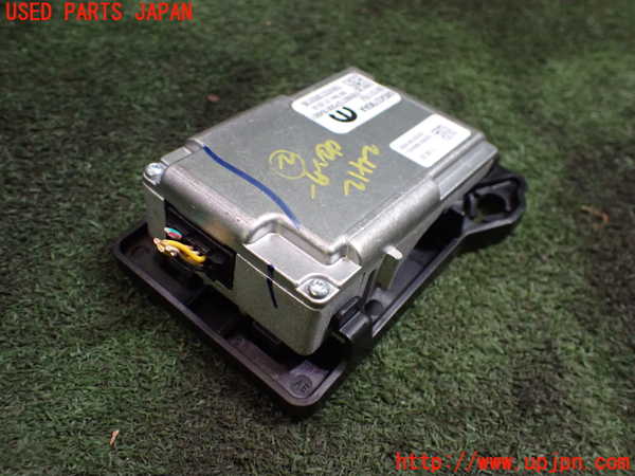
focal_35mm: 30
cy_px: 238
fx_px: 550
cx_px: 318
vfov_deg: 46.8
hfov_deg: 60.0
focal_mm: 5.4
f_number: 2.3
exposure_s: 1/125
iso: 800
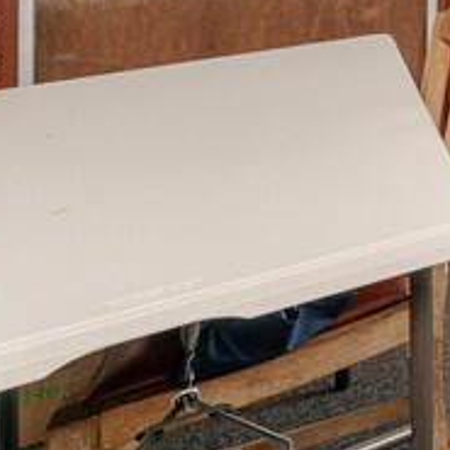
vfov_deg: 23.2
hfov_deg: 14.3
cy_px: -210
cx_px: 1136
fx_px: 897
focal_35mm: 61
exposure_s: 1/60
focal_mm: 13
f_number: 5.6
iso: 320
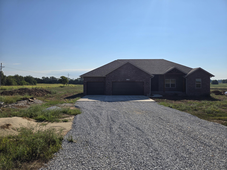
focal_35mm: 23
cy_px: 85
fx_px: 151
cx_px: 114
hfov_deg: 73.9
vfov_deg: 58.9
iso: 25
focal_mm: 5.4
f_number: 1.8
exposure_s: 1/3531
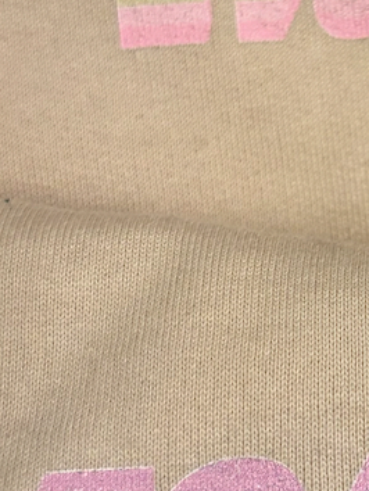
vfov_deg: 20.8
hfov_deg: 15.3
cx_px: 412
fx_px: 1334
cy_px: 201
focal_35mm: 94
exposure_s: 1/50
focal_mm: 5.96
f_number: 1.6
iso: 200
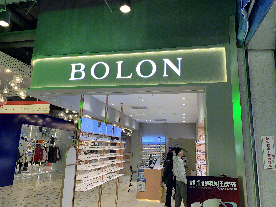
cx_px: 138
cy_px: 104
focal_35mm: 26
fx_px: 207
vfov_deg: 53.1
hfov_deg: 67.3
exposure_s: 1/122
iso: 40
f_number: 1.8
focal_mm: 4.25
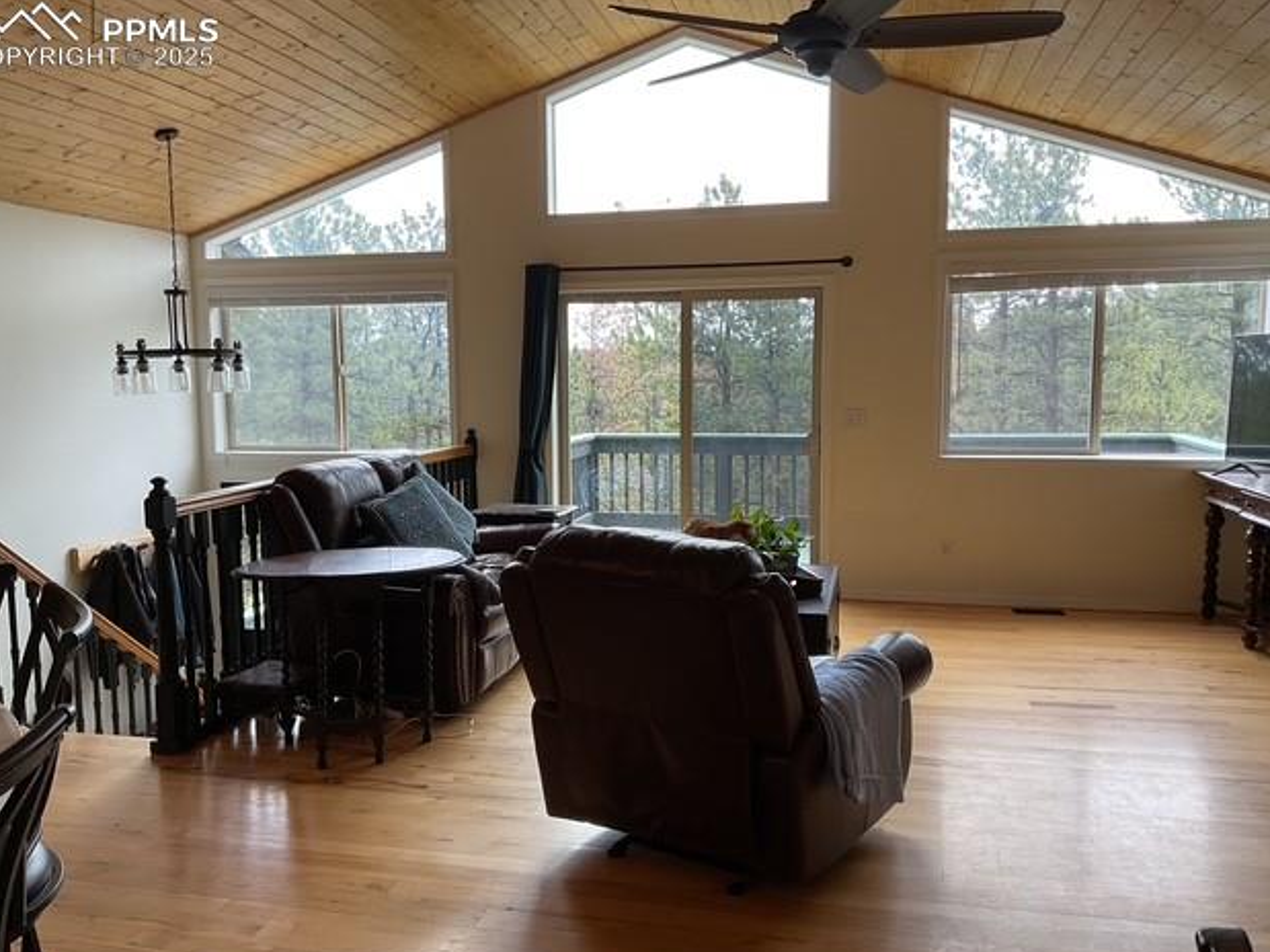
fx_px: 1100
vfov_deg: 46.8
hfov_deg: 60.0
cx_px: 618
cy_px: 488
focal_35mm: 30
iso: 32
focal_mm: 3
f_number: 1.8
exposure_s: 1/120
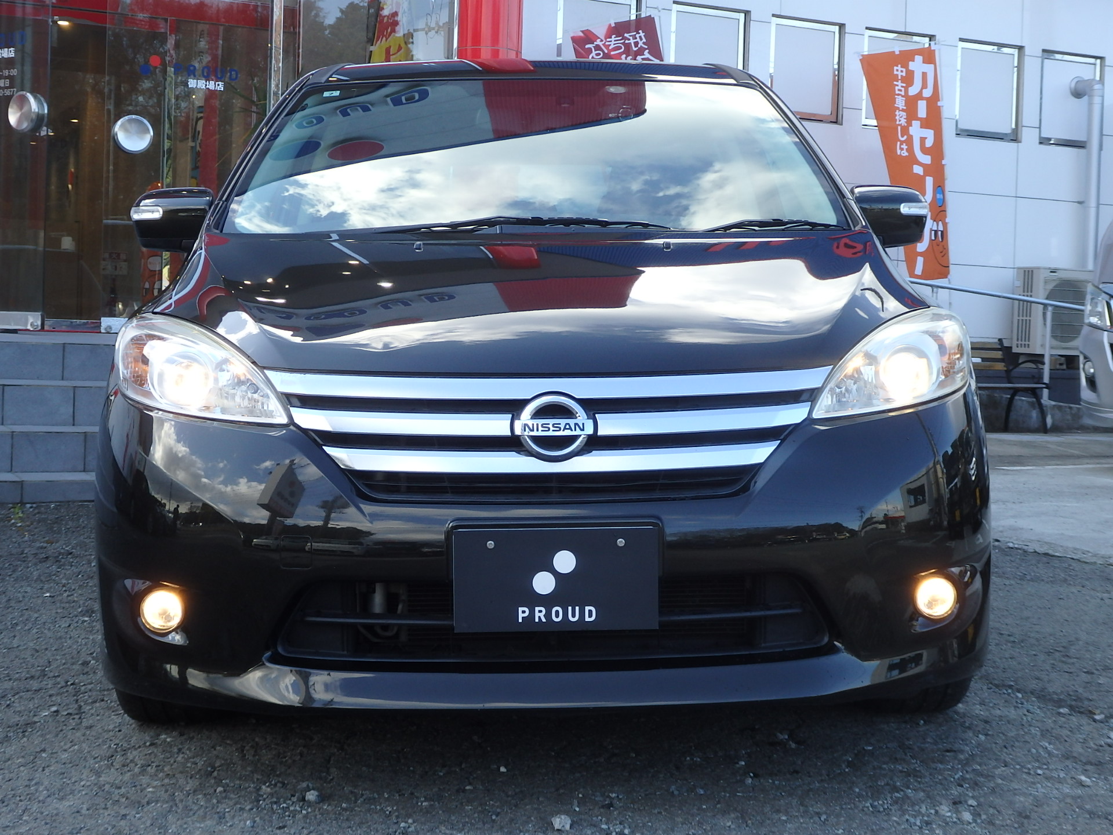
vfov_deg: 27.0
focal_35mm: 54
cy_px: 418
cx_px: 556
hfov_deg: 35.5
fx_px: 1736
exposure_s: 1/160
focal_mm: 9.8
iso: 125
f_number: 4.1
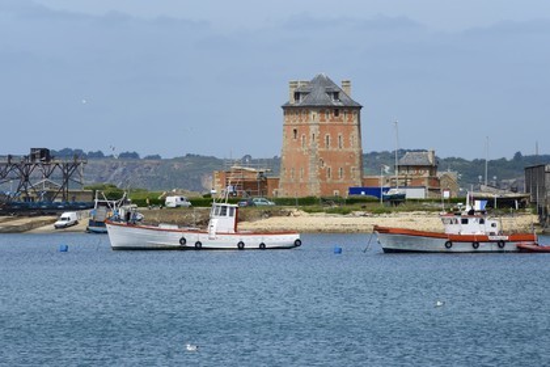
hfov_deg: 10.3
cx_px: 275
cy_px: 184
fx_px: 3055
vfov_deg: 6.9
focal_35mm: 200
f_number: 14
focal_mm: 200
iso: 200
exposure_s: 1/320
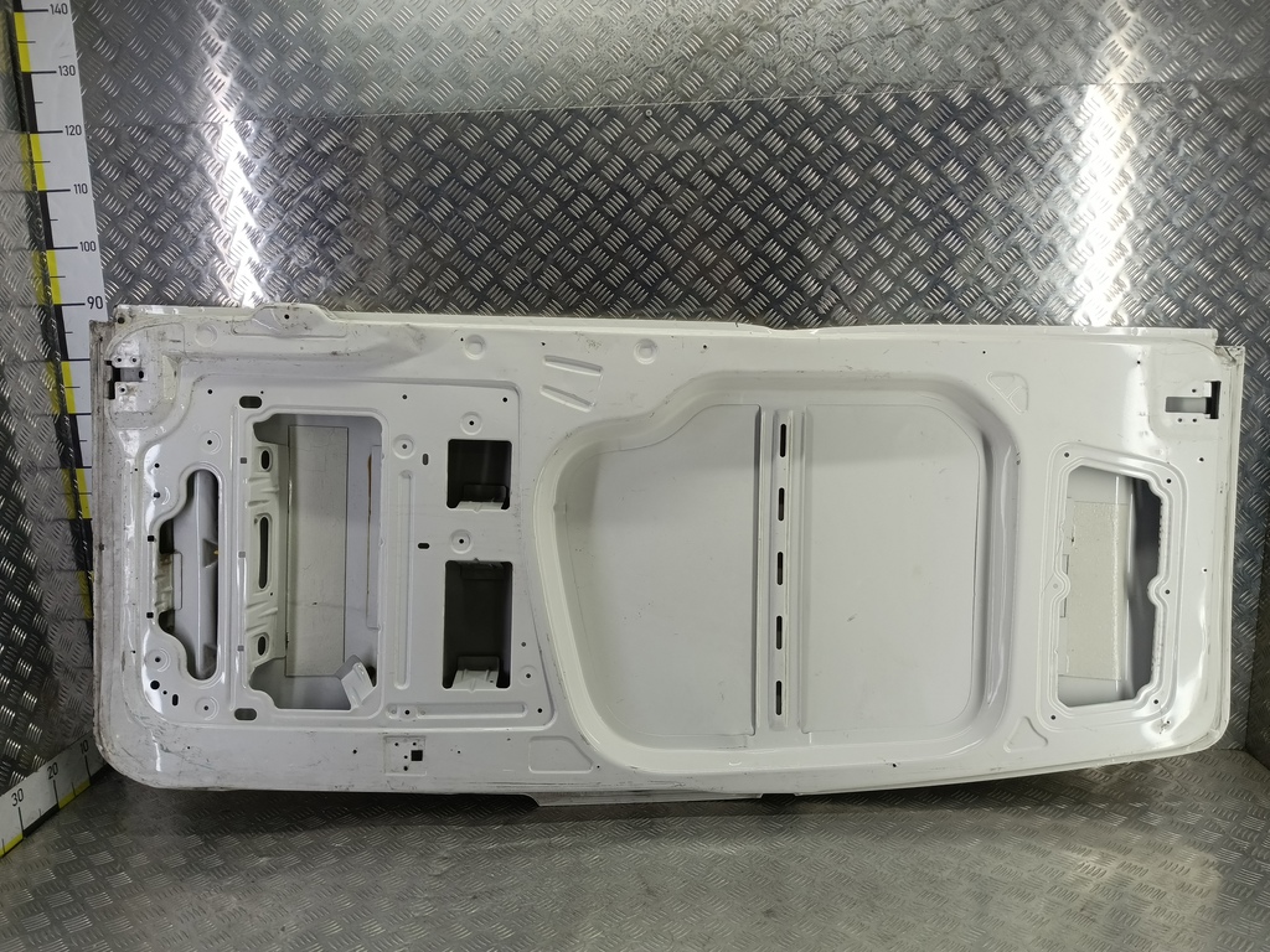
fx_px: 844
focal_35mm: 23
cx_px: 635
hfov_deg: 73.9
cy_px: 476
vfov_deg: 58.9
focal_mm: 4.11
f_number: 1.6
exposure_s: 1/100
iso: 135
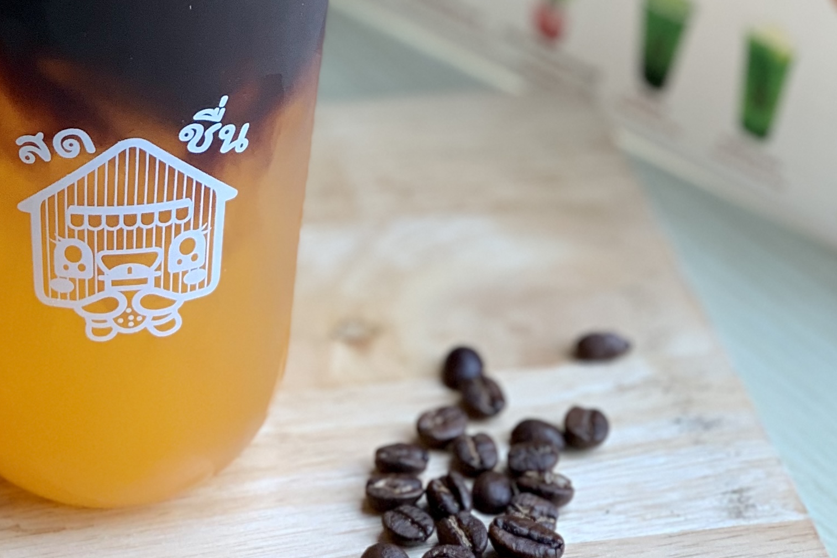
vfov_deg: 9.4
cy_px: -190
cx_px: 161
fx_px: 3348
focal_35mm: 144
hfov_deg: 14.2
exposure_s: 1/122
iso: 40
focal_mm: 6
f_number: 2.4
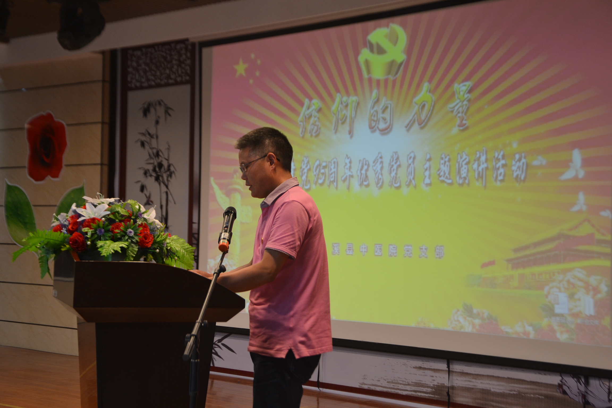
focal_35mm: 72
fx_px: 1224
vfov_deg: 18.9
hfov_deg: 28.1
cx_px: 306
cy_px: 204
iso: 400
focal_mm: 48
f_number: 4.8
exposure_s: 1/30
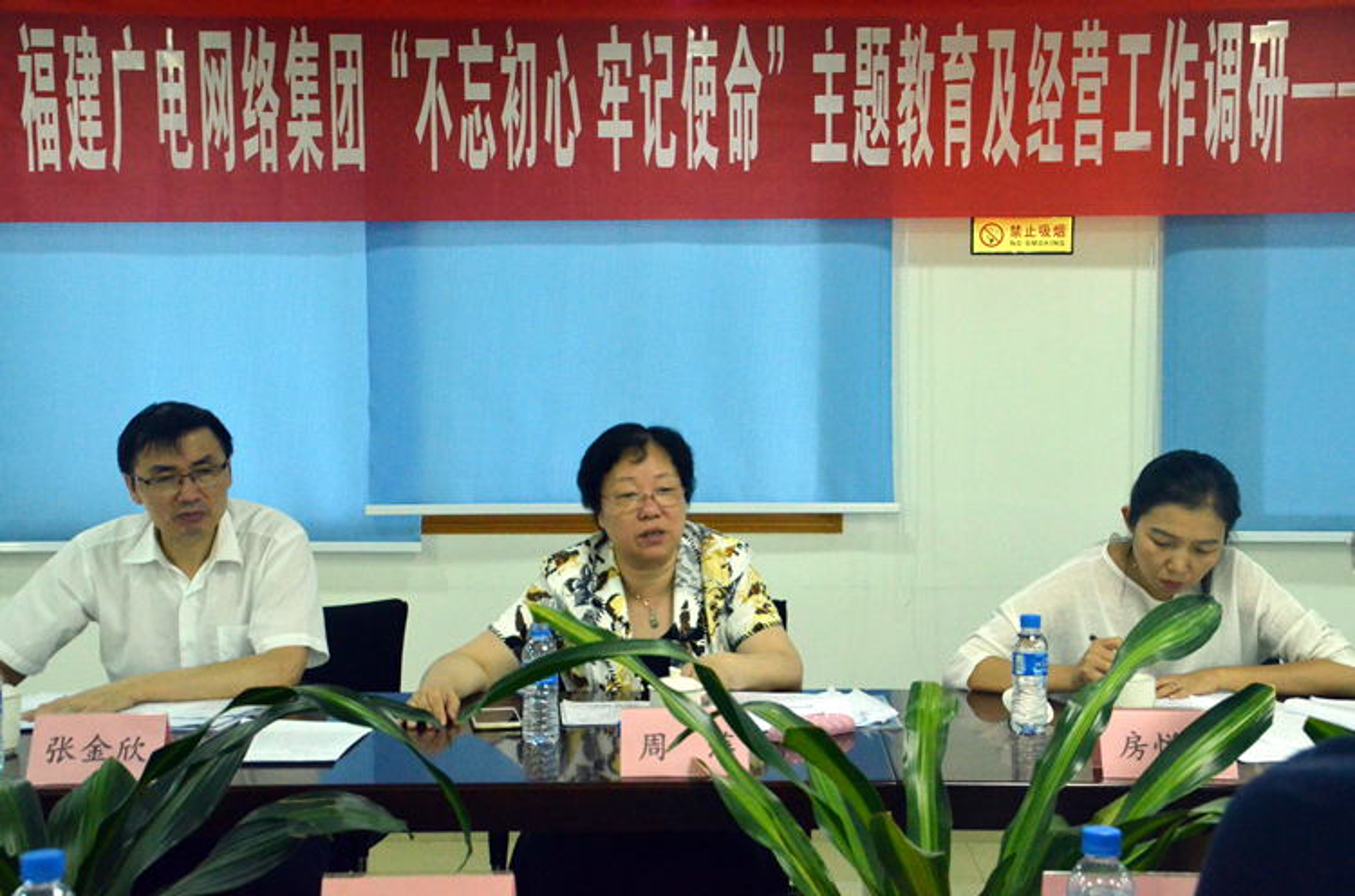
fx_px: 2140
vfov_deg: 23.7
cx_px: 678
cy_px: 448
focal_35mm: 57
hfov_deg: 35.1
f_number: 8
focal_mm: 38
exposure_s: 1/80
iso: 4000
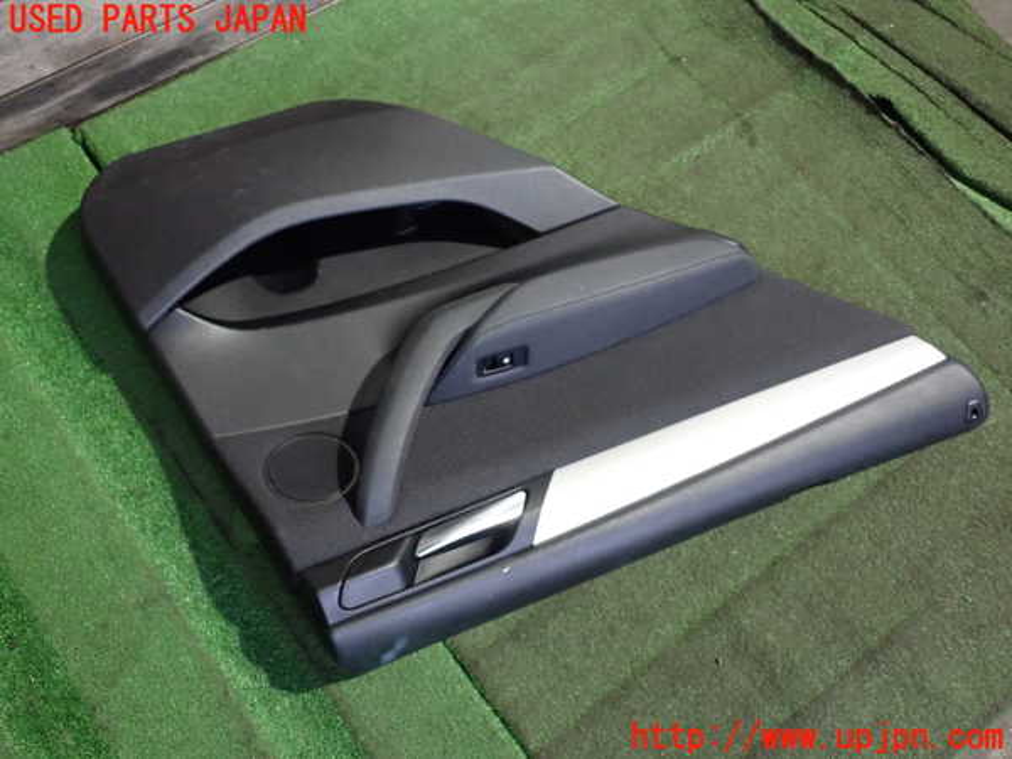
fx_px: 1052
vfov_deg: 39.7
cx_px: 506
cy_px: 380
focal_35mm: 36
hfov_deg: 51.4
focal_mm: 6.37
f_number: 2.5
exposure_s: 1/20
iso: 800
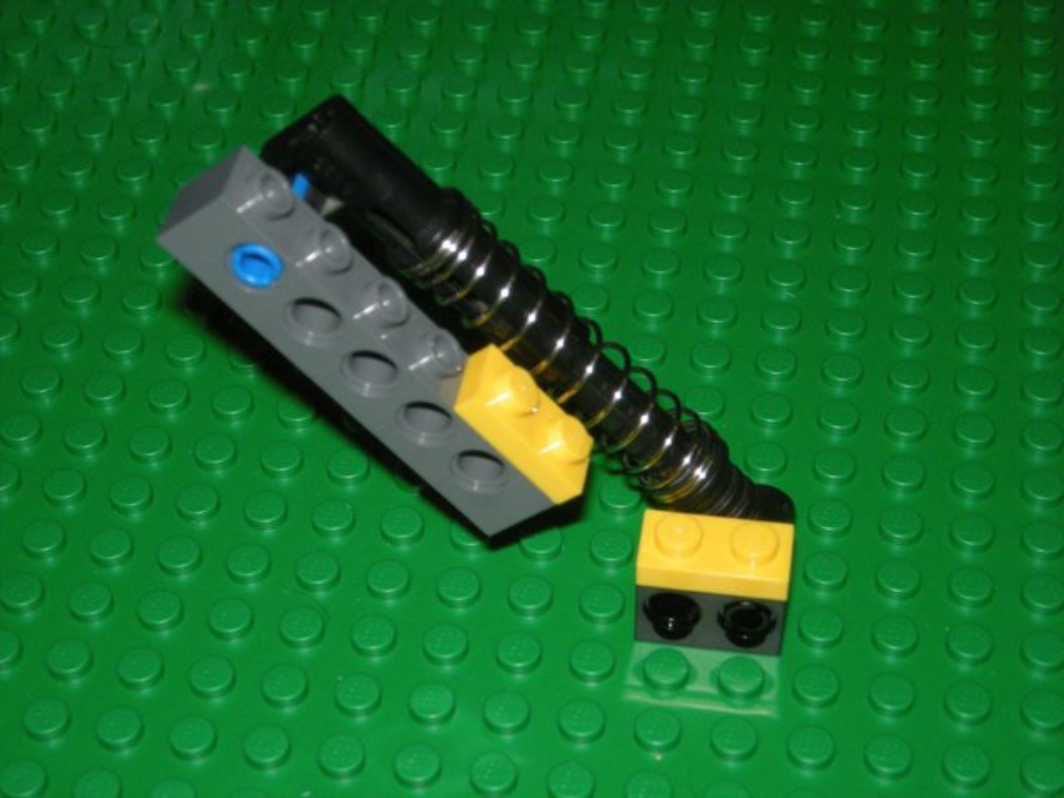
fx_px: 2336
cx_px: 532
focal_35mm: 76
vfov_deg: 19.4
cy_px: 399
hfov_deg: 25.7
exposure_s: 1/60
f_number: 7.8
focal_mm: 12.3
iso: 253
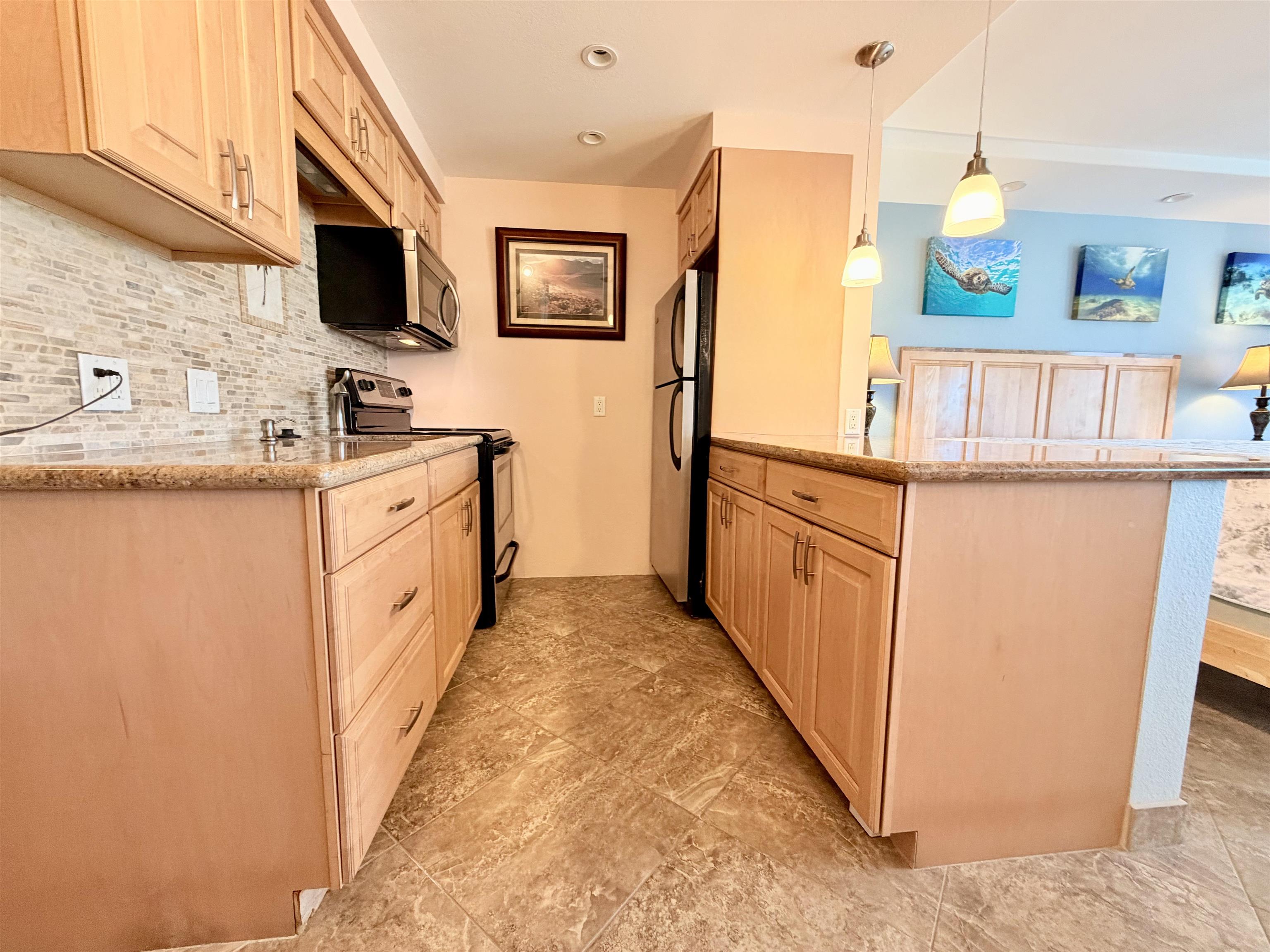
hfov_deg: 102.1
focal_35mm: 14
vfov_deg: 85.7
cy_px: 476
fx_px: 514
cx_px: 635
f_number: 2.2
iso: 250
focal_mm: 2.22
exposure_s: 1/60
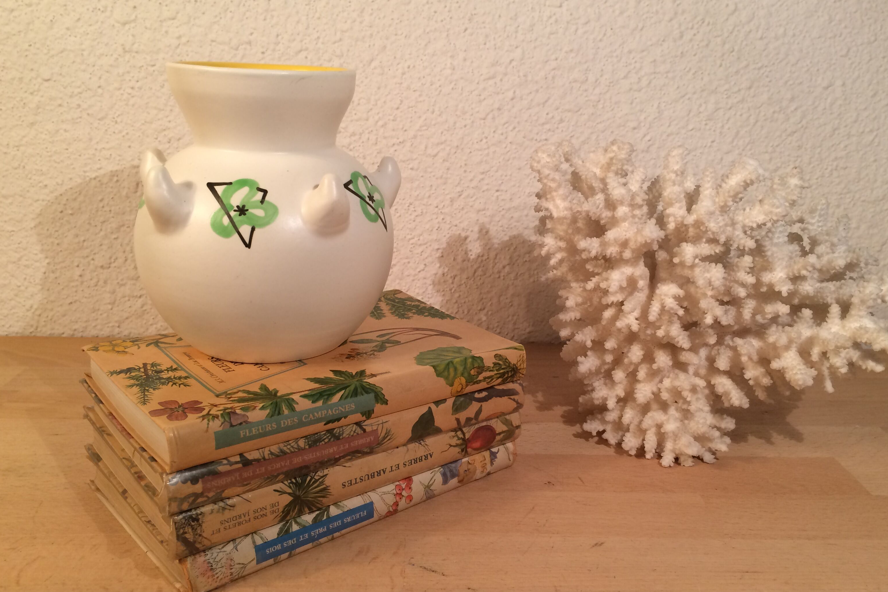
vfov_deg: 41.1
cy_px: 291
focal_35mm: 32
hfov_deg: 58.7
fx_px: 789
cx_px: 460
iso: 40
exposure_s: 1/33
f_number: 2.2
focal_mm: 4.15
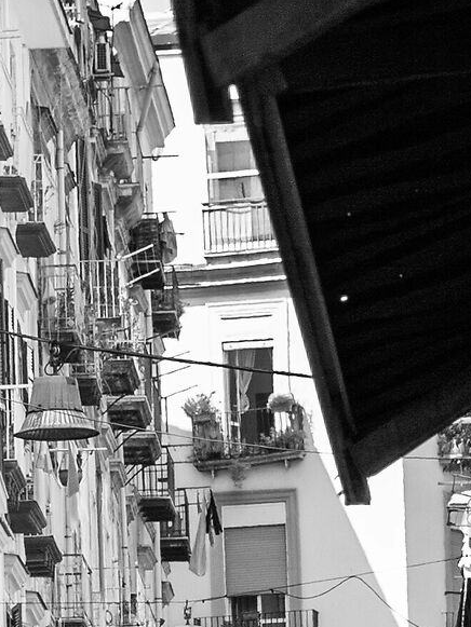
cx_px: -158
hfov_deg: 3.6
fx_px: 7490
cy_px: 997
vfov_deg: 4.8
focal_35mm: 413
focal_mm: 50
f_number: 5.6
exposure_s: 1/160
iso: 200
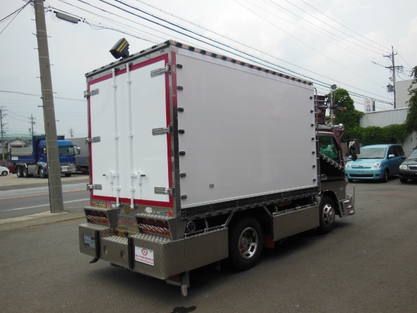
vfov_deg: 48.2
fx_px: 349
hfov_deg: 61.7
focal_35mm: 29
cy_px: 156
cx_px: 208
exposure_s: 1/800
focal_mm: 5.2
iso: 125
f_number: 3.7
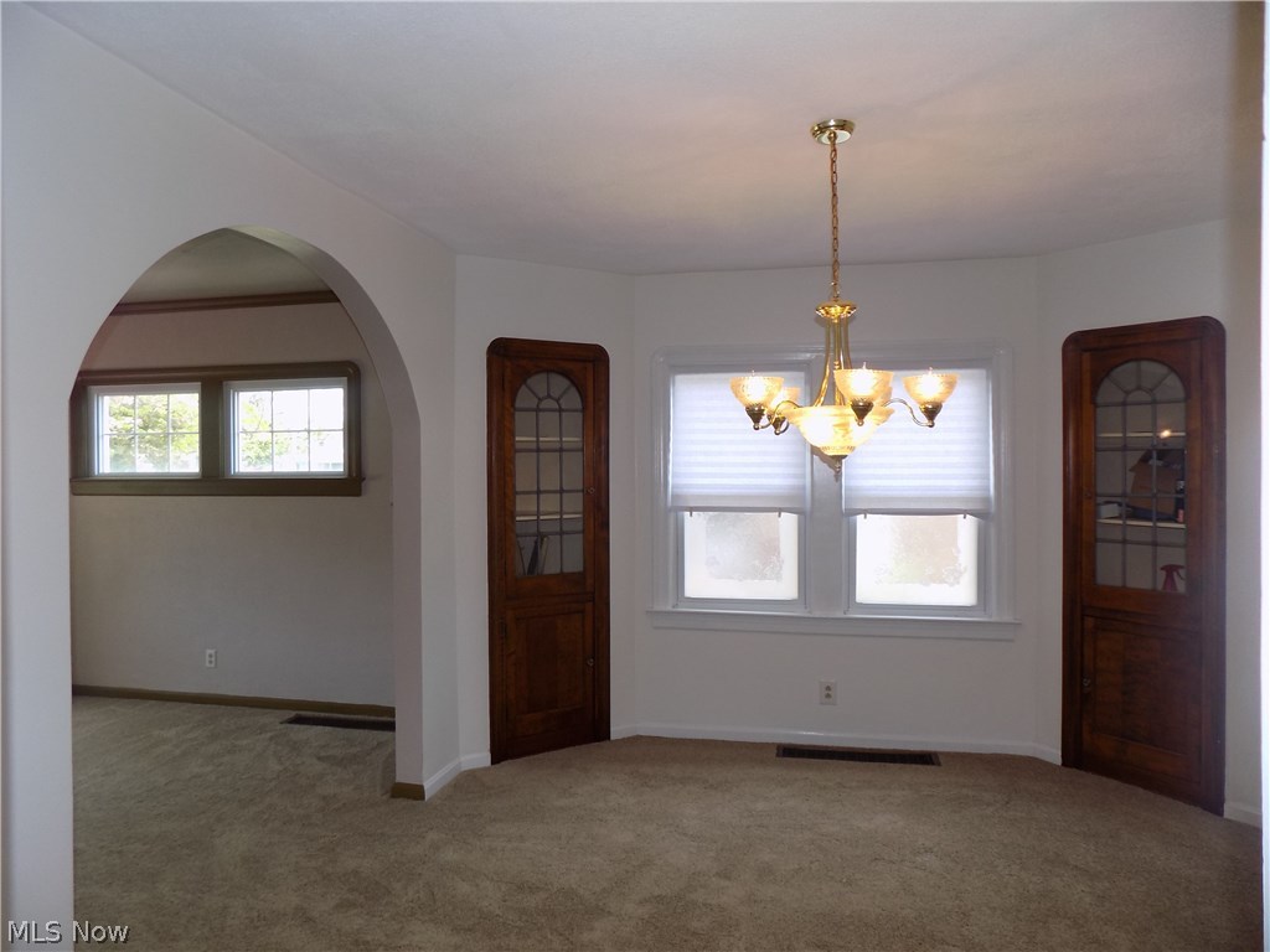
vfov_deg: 58.9
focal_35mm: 23
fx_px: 844
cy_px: 476
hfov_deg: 73.9
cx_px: 635
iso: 80
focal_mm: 4
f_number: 3.1
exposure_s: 1/30
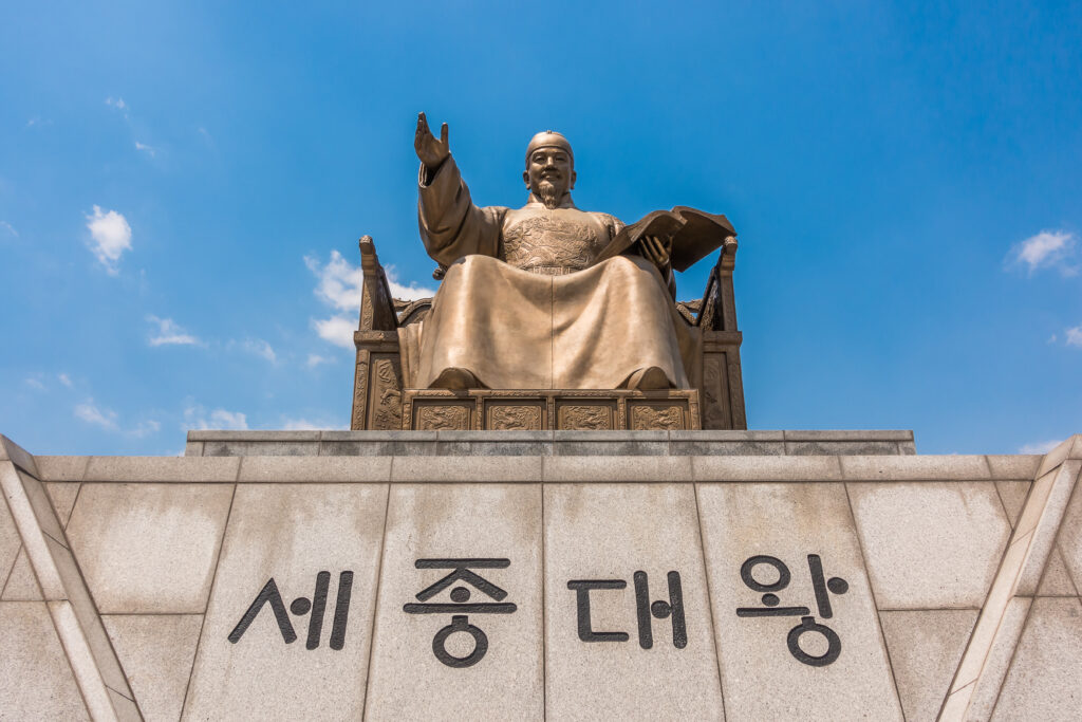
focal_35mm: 33
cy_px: 361
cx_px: 541
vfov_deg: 40.0
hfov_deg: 57.2
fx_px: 992
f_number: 8
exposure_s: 1/500
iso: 100
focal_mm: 11.93
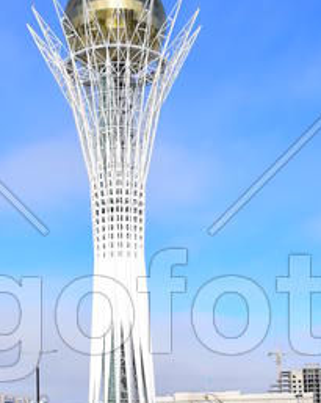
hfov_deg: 21.8
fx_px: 833
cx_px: 128
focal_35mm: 70
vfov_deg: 26.7
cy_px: 315
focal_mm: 22
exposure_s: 1/320
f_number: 9
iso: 100
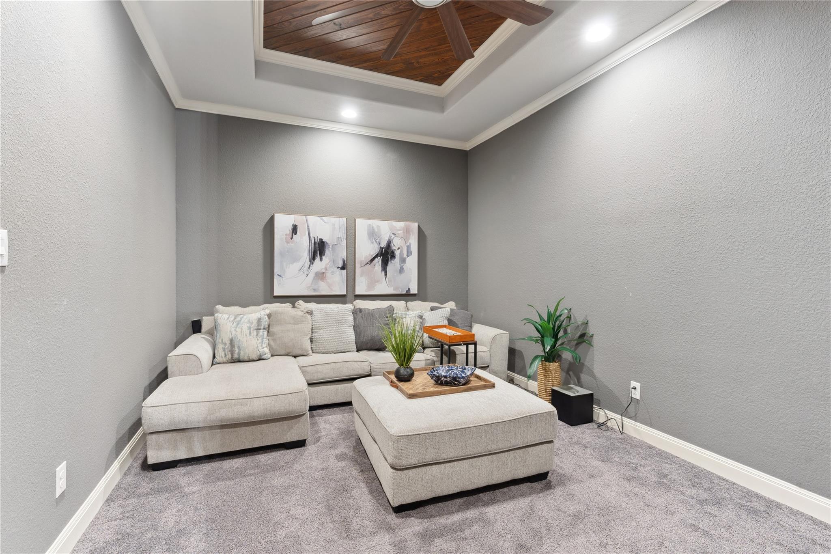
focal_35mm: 16
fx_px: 369
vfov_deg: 73.7
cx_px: 416
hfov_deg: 96.7
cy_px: 277
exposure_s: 6
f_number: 9
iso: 100
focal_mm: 16
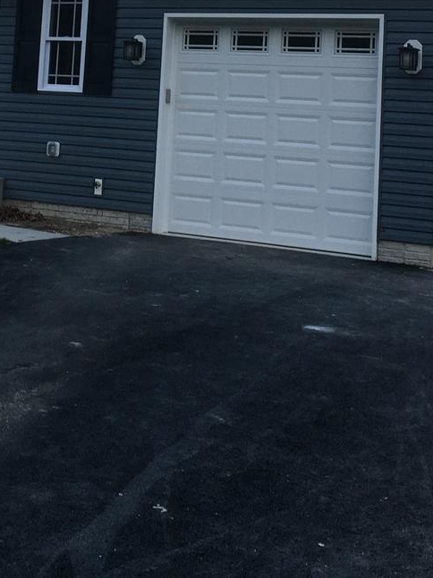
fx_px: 1152
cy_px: 10
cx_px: 82
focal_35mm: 69
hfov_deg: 21.0
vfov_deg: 26.7
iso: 25
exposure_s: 1/120
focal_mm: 4.15
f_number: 2.2
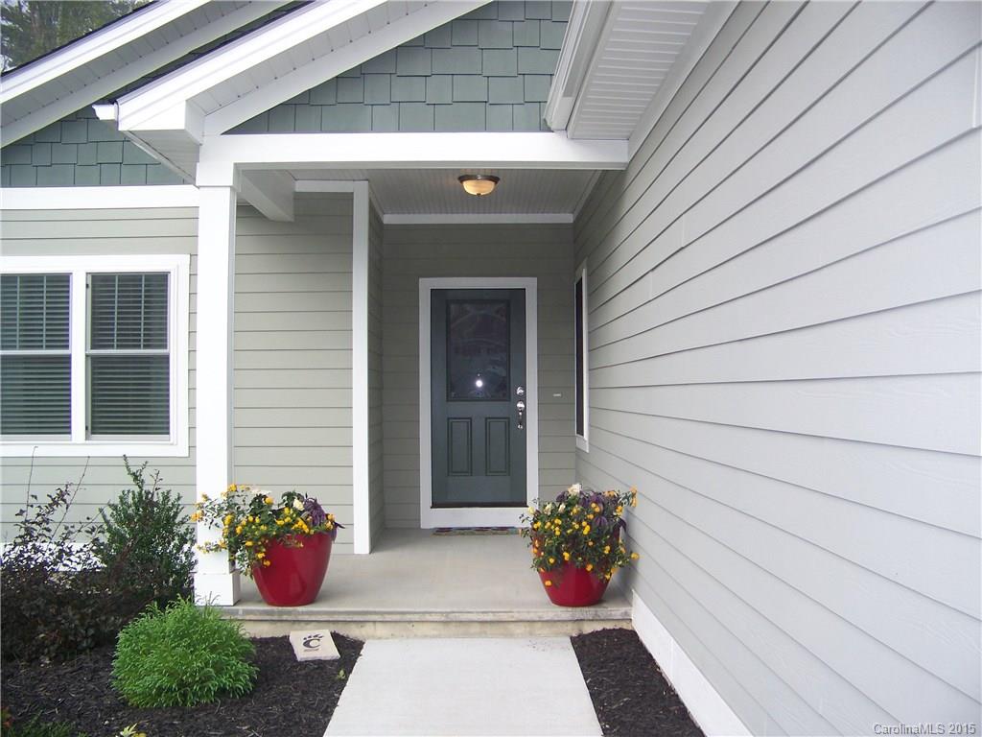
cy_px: 368
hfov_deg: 51.4
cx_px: 491
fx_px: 1021
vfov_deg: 39.7
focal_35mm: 36
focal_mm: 5.85
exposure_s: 1/320
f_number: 2.8
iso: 64
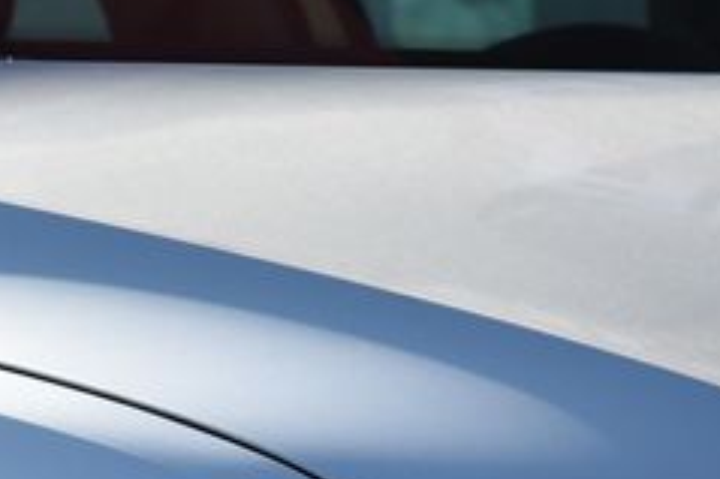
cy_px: 759
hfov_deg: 4.0
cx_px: -127
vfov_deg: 2.7
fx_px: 10293
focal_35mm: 515
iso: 500
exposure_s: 1/400
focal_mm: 120
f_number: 10
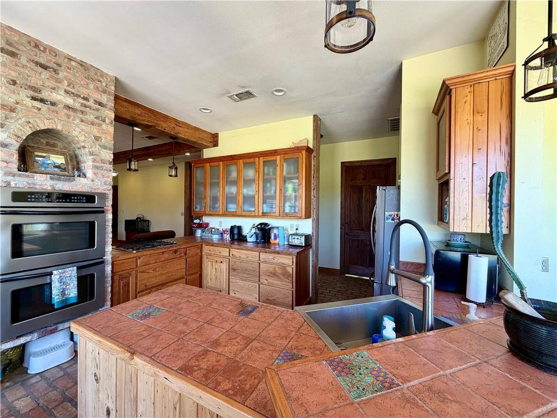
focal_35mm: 14
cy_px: 209
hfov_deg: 102.1
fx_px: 225
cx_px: 278
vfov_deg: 85.7
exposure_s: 1/120
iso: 160
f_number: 2.2
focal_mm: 2.22
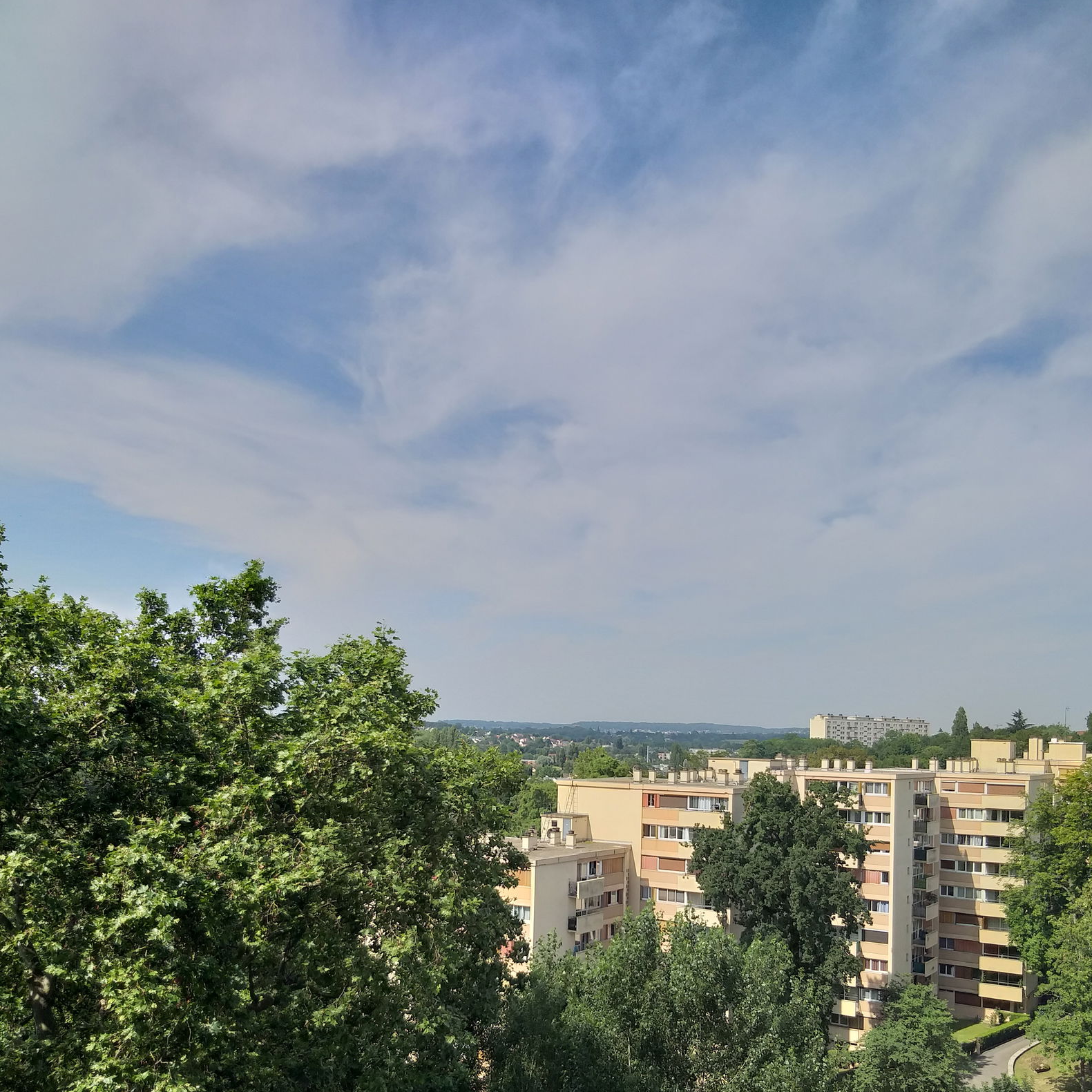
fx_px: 1106
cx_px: 552
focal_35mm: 31
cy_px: 724
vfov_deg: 51.6
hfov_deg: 52.5
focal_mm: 3.93
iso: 40
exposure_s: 1/2215
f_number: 1.7
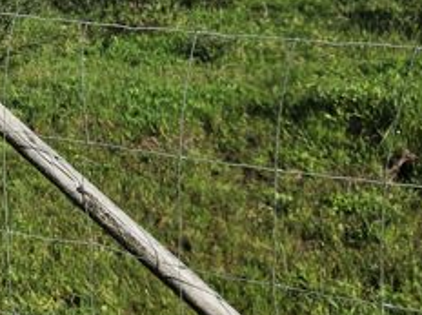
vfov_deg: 20.1
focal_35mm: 70
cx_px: -190
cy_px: -25
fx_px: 852
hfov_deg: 23.1
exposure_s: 1/2851
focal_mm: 5.4
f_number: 1.8
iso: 25
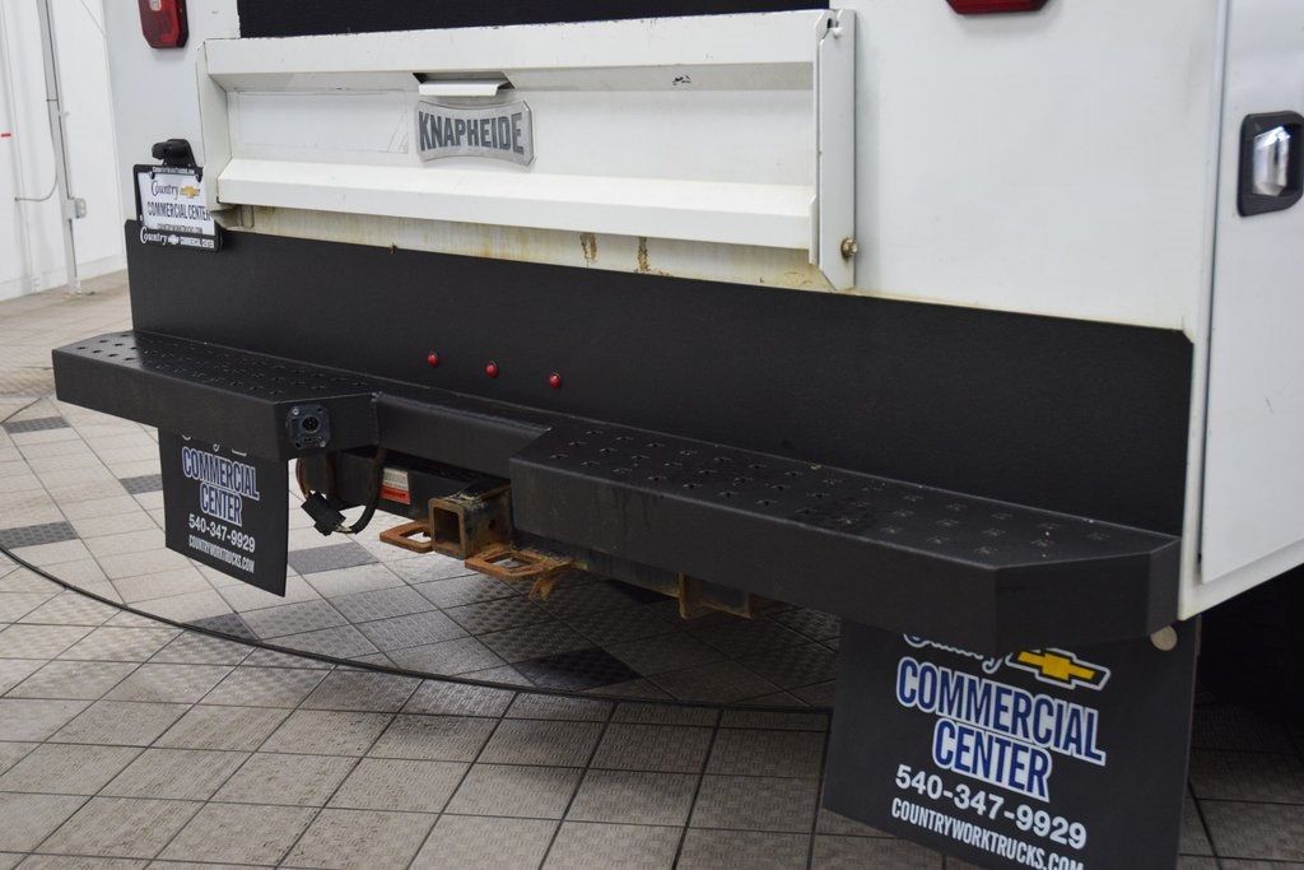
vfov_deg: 29.0
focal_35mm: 46
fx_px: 1684
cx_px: 652
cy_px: 435
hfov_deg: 42.3
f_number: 5
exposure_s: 1/60
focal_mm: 31
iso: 1600
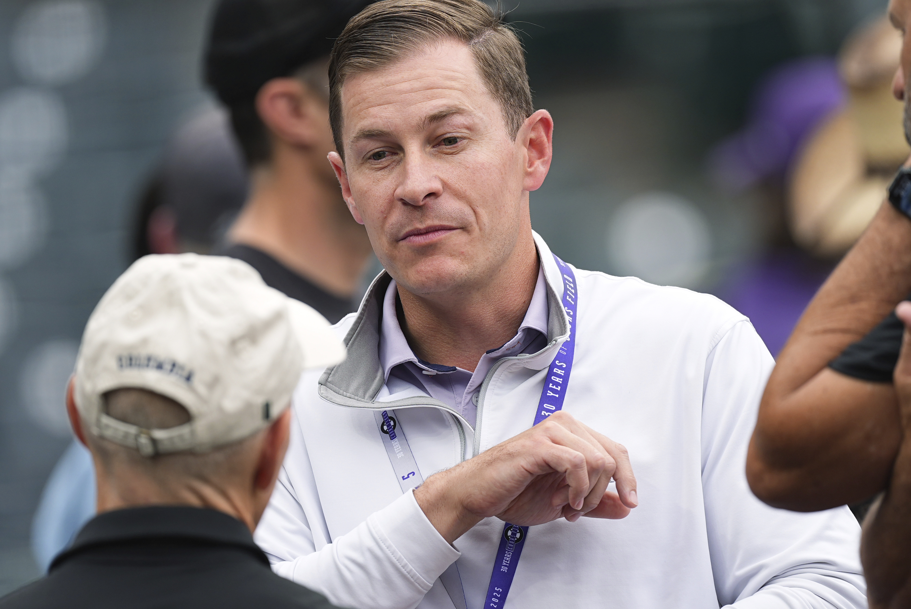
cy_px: 304
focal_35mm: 900
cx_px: 456
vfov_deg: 1.5
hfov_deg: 2.3
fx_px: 22795
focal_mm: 600
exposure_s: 1/500
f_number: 4
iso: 320
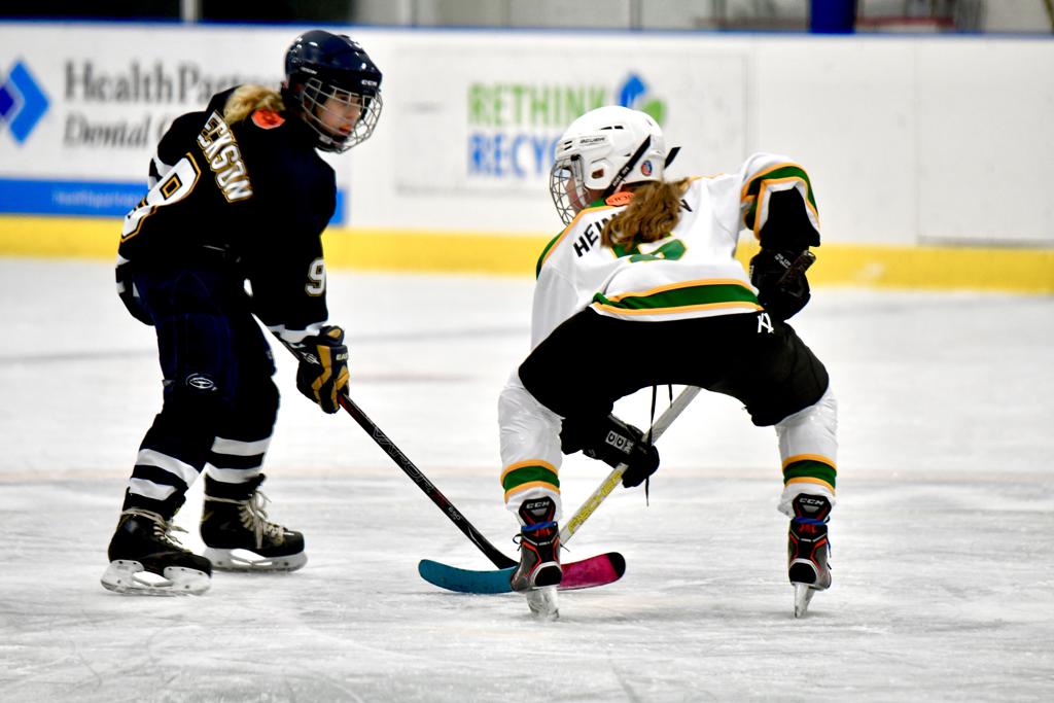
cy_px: 352
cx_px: 527
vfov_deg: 4.6
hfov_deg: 6.9
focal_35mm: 300
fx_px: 8784
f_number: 2.8
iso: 1600
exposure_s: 1/500
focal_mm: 200
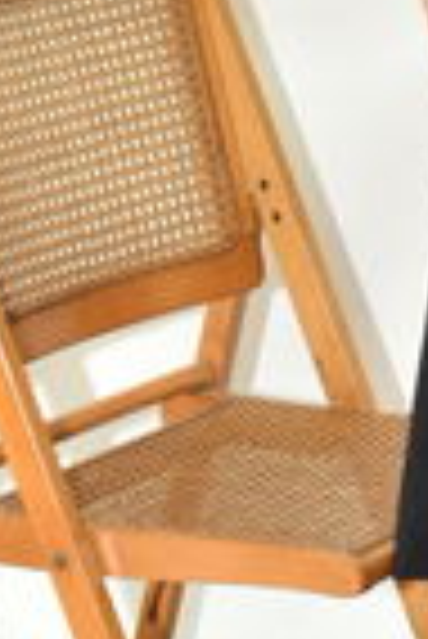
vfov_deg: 9.5
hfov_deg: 6.4
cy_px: 54
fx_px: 3825
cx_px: 563
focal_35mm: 215
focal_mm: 34
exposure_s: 1/60
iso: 800
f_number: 5.6
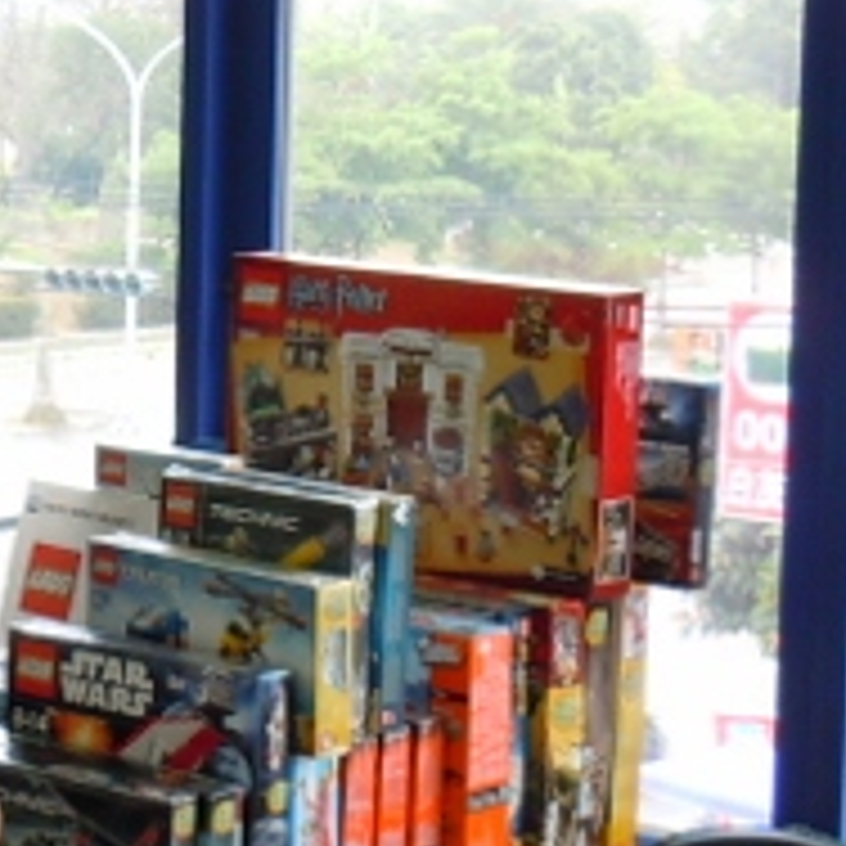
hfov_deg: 15.0
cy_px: 274
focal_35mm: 113
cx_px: -81
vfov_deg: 15.4
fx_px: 3124
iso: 125
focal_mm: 5.4
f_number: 3.5
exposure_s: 1/60
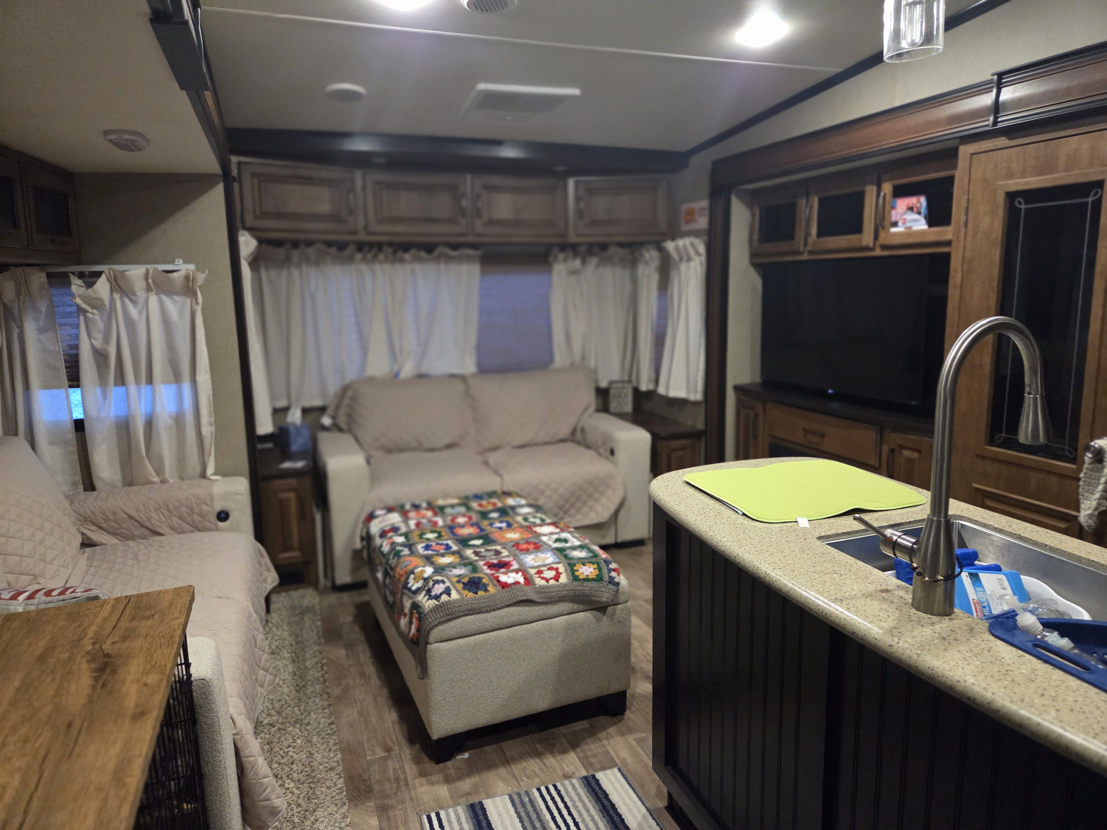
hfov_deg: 73.9
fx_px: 736
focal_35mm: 23
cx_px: 554
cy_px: 415
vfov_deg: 58.9
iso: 1600
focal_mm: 5.4
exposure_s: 1/120
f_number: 1.8
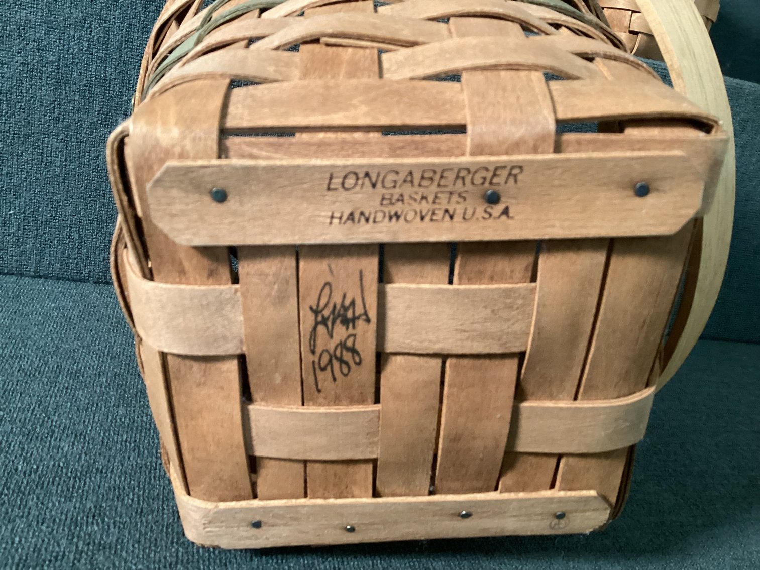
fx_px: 681
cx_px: 380
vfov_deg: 45.4
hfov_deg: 58.3
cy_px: 285
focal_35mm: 31
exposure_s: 1/40
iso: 320
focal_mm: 3.3
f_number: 2.4
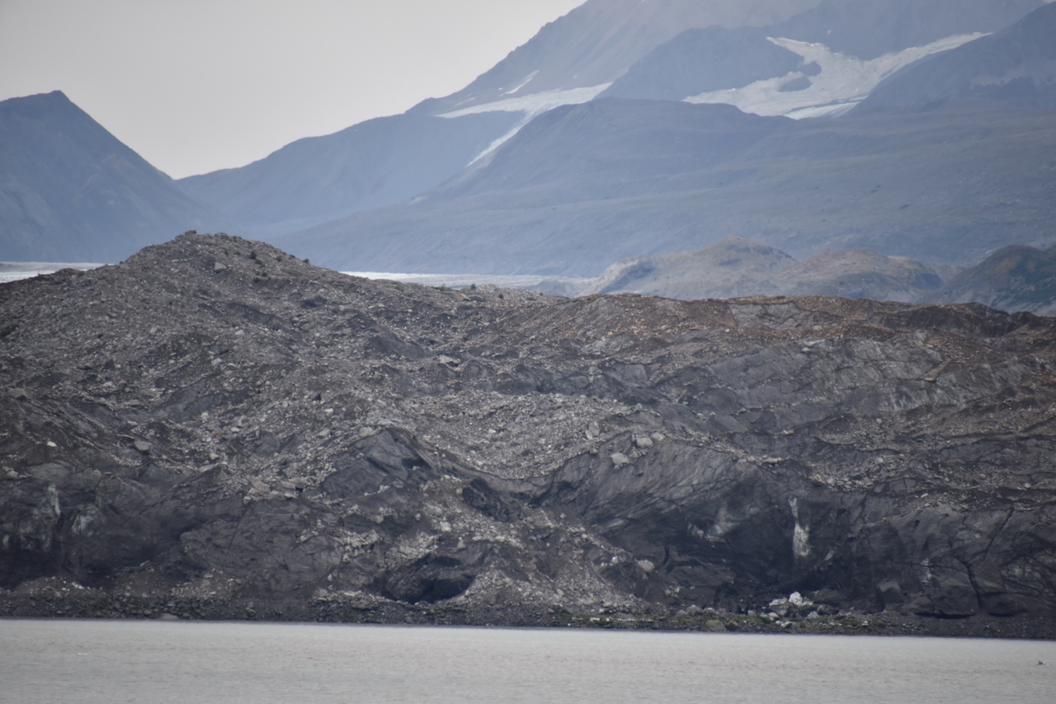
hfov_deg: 6.9
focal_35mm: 300
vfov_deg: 4.6
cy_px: 352
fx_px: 8801
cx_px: 528
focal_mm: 300
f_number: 5.6
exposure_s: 1/640
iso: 720
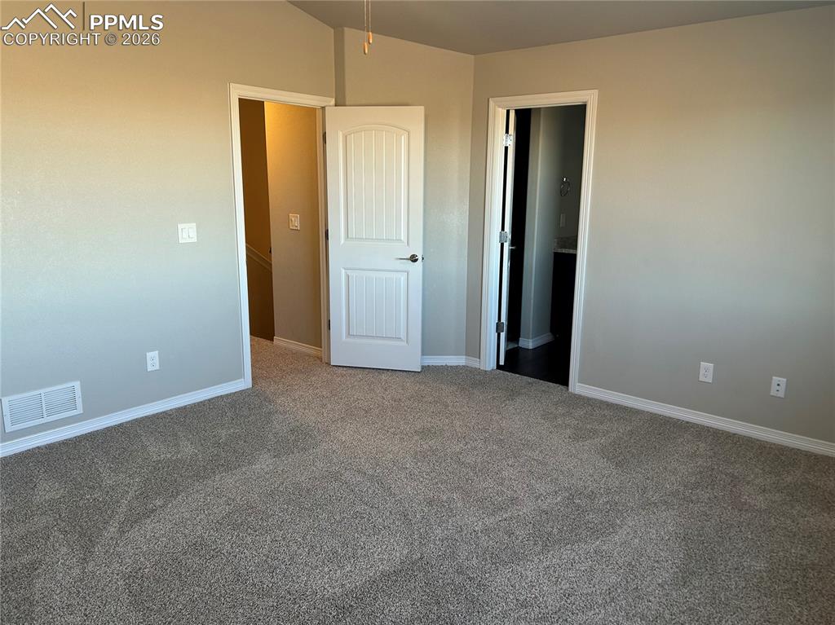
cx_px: 418
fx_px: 627
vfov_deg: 53.0
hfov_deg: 67.3
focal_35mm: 26
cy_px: 312
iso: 64
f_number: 1.5
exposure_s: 1/60
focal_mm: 5.7
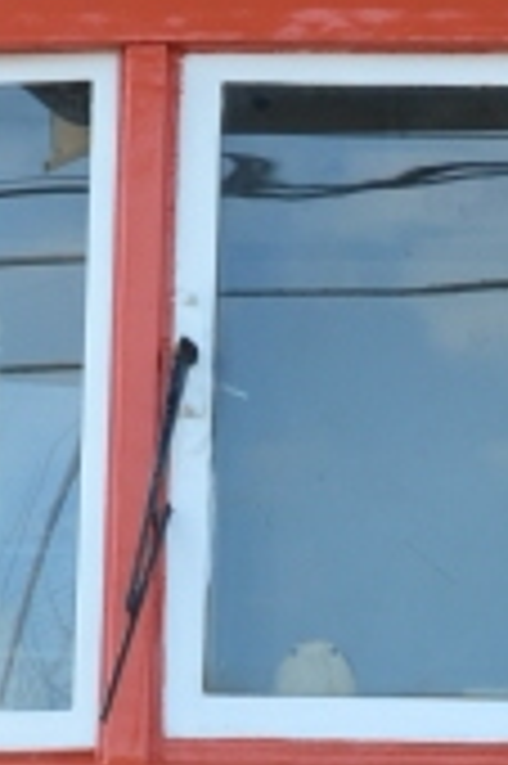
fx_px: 4433
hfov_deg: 6.5
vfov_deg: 9.8
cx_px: 452
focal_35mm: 209
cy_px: 778
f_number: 8
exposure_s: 1/320
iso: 200
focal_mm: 30
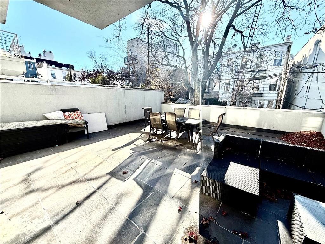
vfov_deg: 85.7
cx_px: 162
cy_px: 122
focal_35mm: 14
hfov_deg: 102.1
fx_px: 131
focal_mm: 2.22
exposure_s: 1/679
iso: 64
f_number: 2.2
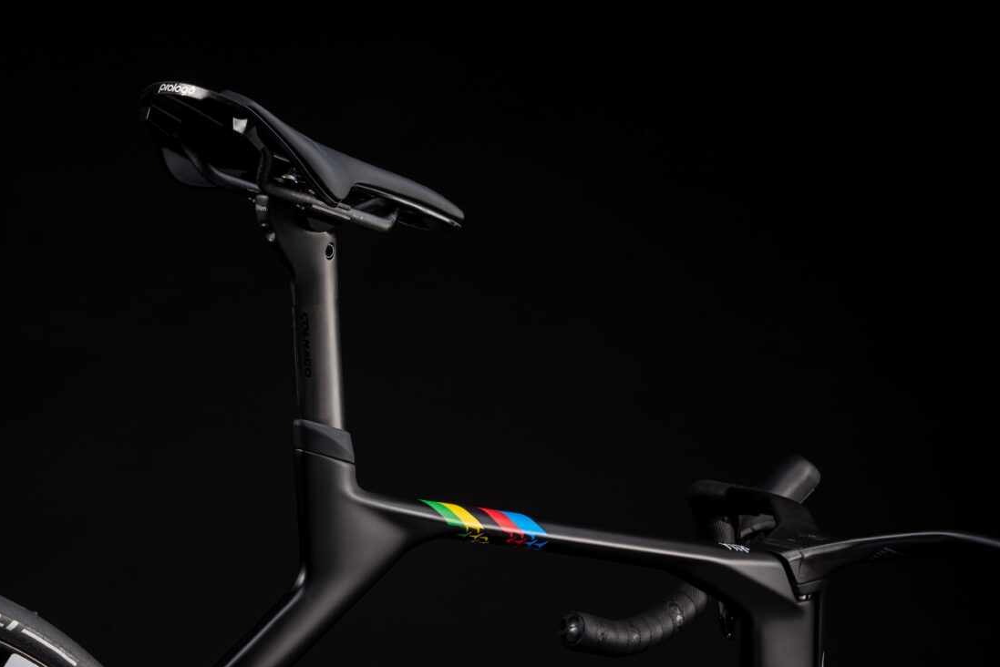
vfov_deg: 13.9
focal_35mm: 98
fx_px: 2723
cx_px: 327
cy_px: 450
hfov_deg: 20.7
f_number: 16
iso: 100
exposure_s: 1/160
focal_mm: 70
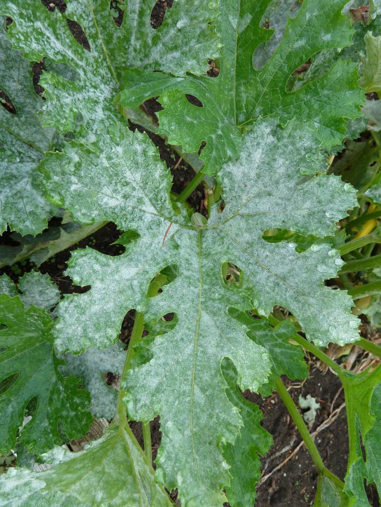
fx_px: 367
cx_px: 190
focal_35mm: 25
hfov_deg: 54.9
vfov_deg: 69.4
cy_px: 254
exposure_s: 1/60
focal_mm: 4.1
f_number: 3.3
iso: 80
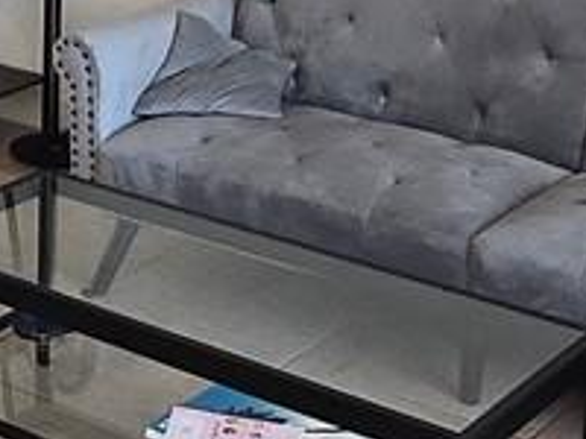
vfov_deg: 13.7
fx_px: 1761
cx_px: -144
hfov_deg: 17.8
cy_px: -143
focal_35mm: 104
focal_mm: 1.7
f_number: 2.2
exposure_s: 1/60
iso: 125
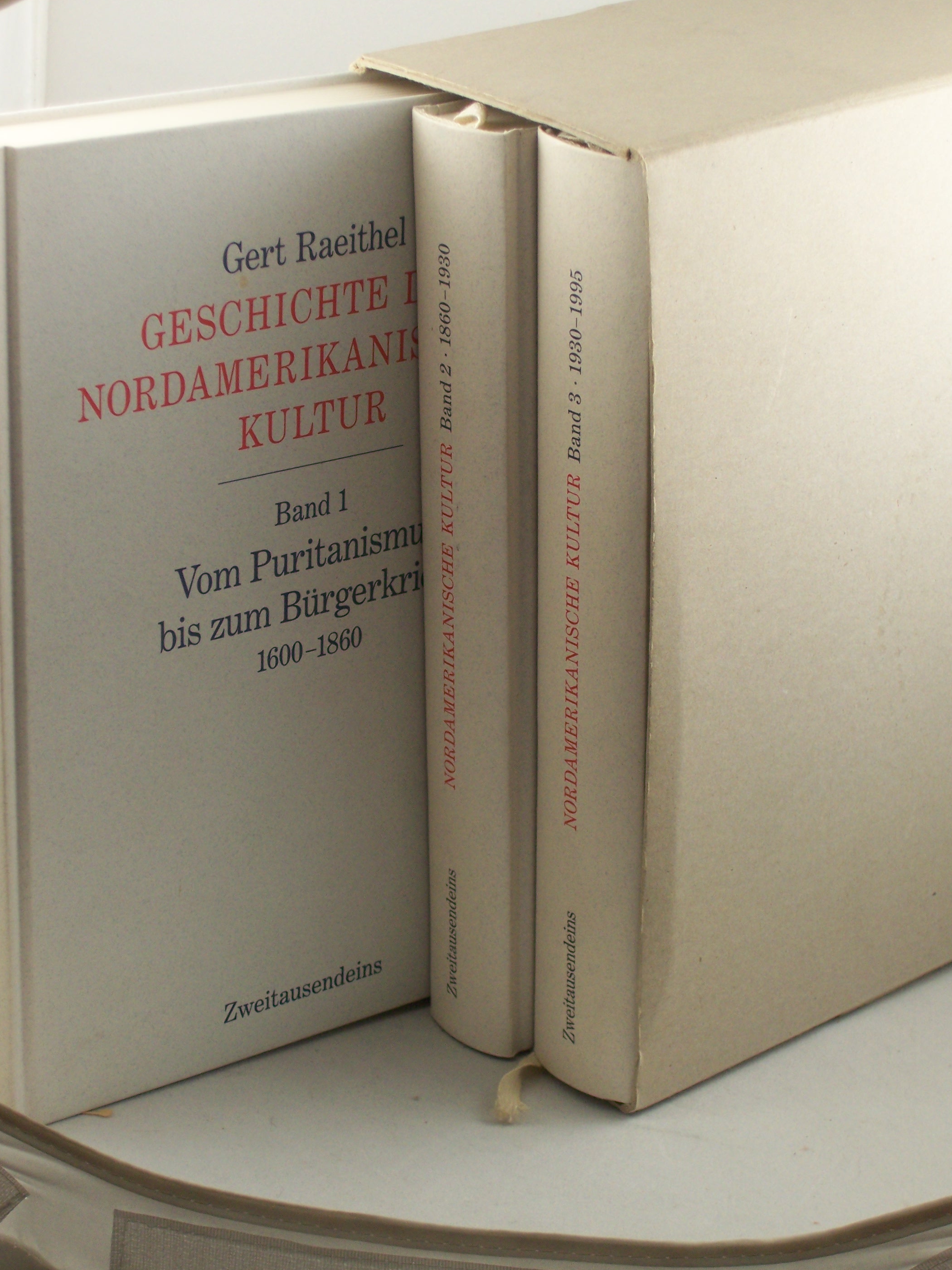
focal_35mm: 83
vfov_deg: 23.6
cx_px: 471
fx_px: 3044
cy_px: 636
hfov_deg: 17.8
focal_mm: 13.6
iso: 160
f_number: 4
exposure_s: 1/60
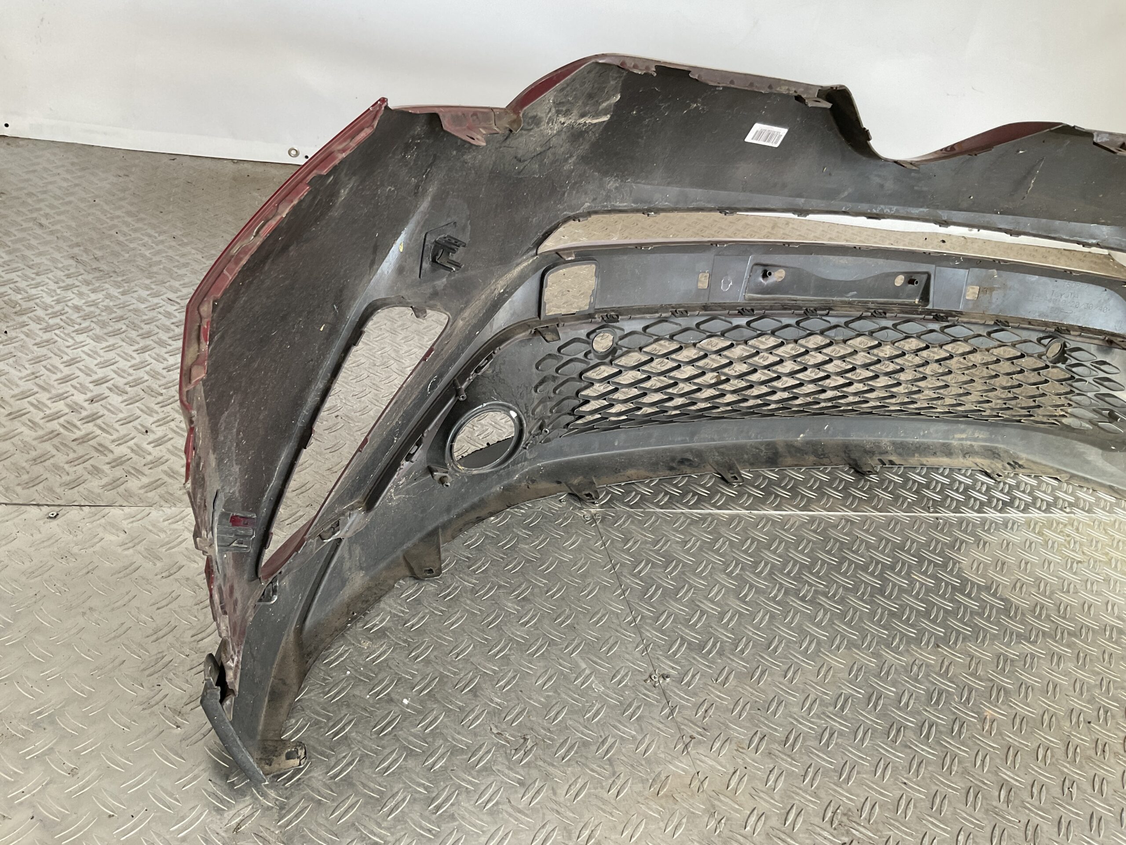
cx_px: 563
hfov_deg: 61.7
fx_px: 943
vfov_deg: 48.2
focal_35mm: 29
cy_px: 422
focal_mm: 3
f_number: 1.8
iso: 50
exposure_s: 1/100
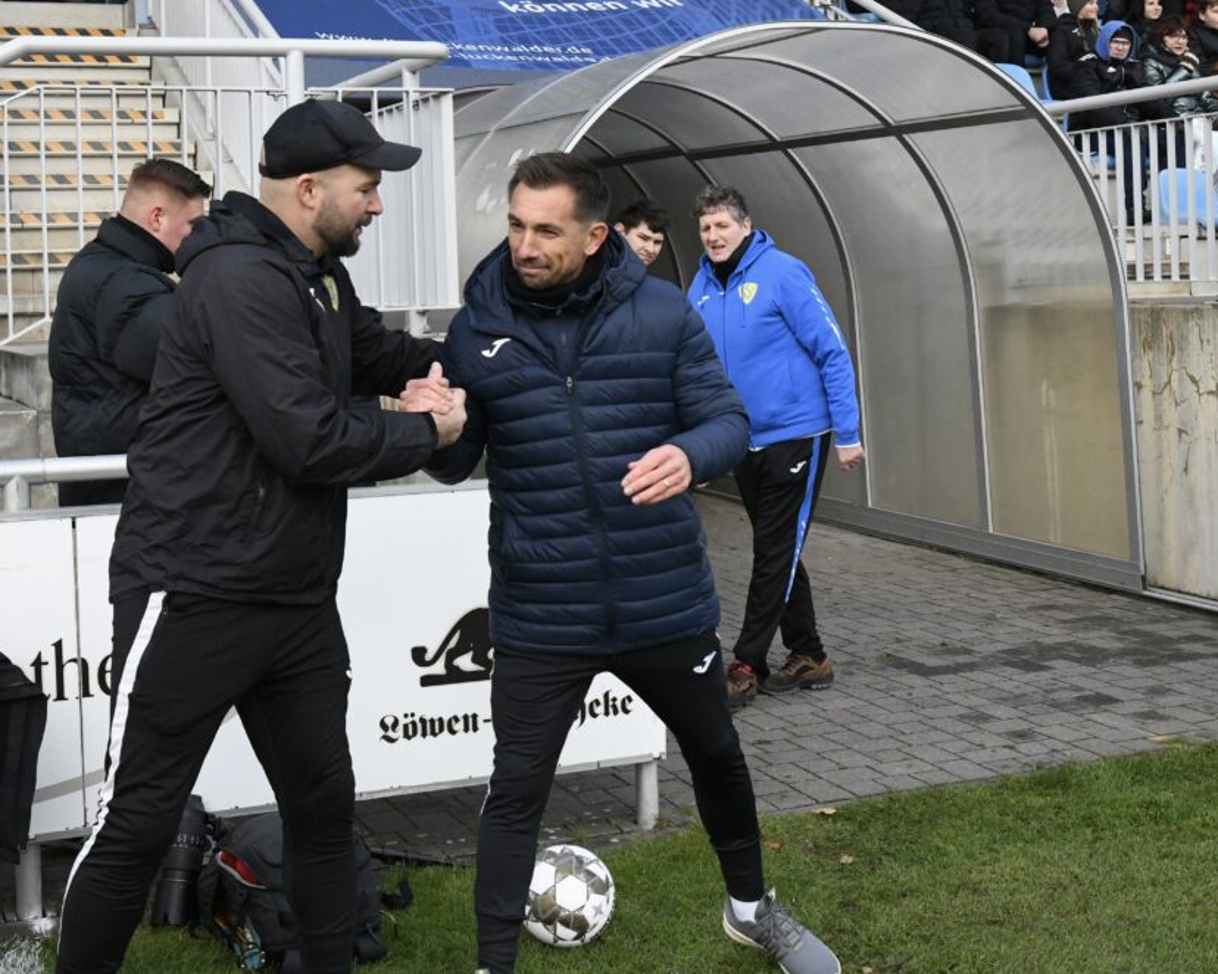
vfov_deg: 41.1
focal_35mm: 36
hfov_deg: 50.0
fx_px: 1297
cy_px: 497
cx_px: 484
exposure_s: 1/1600
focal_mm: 31
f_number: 9
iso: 4000
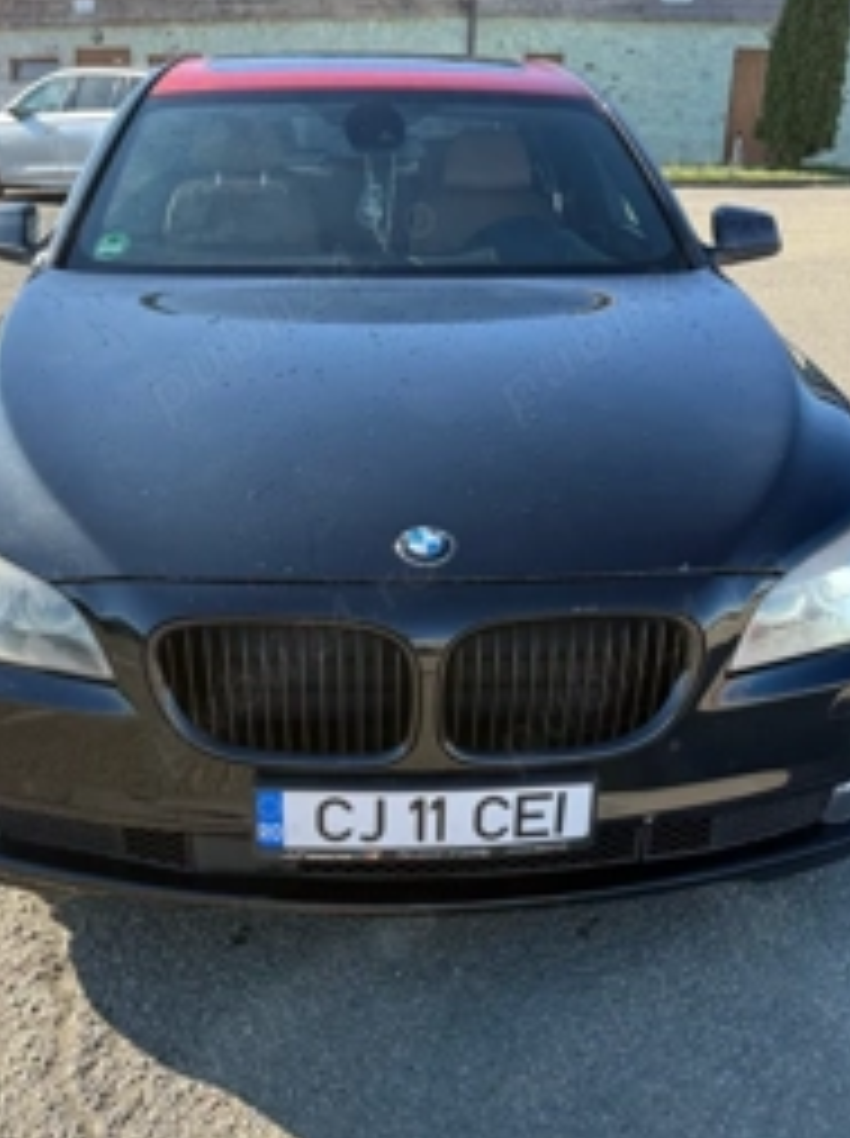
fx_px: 1247
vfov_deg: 48.6
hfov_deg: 37.6
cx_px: 382
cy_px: 711
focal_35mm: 38
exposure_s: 1/931
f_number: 1.78
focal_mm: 6.76
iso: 100
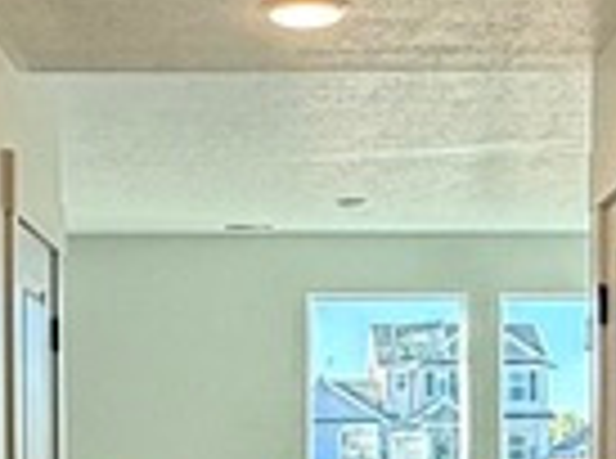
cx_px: 333
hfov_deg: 18.8
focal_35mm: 105
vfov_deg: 13.7
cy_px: 526
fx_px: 1864
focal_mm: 2.22
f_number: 2.2
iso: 64
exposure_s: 1/149
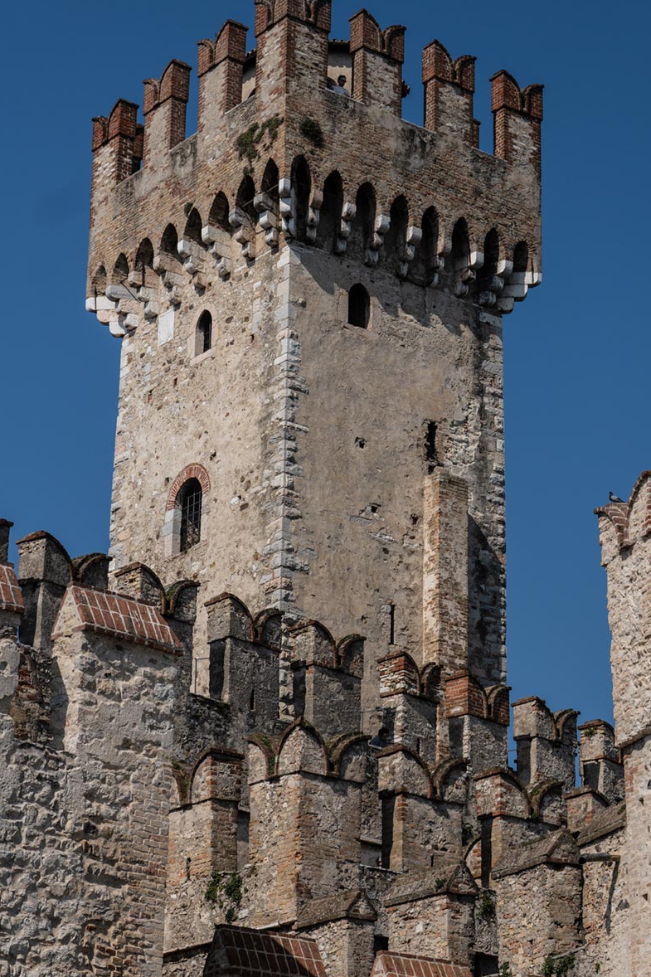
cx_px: 314
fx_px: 2407
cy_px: 461
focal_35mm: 89
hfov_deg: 15.4
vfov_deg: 22.9
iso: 100
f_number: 5.6
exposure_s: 1/1250
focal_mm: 48.4
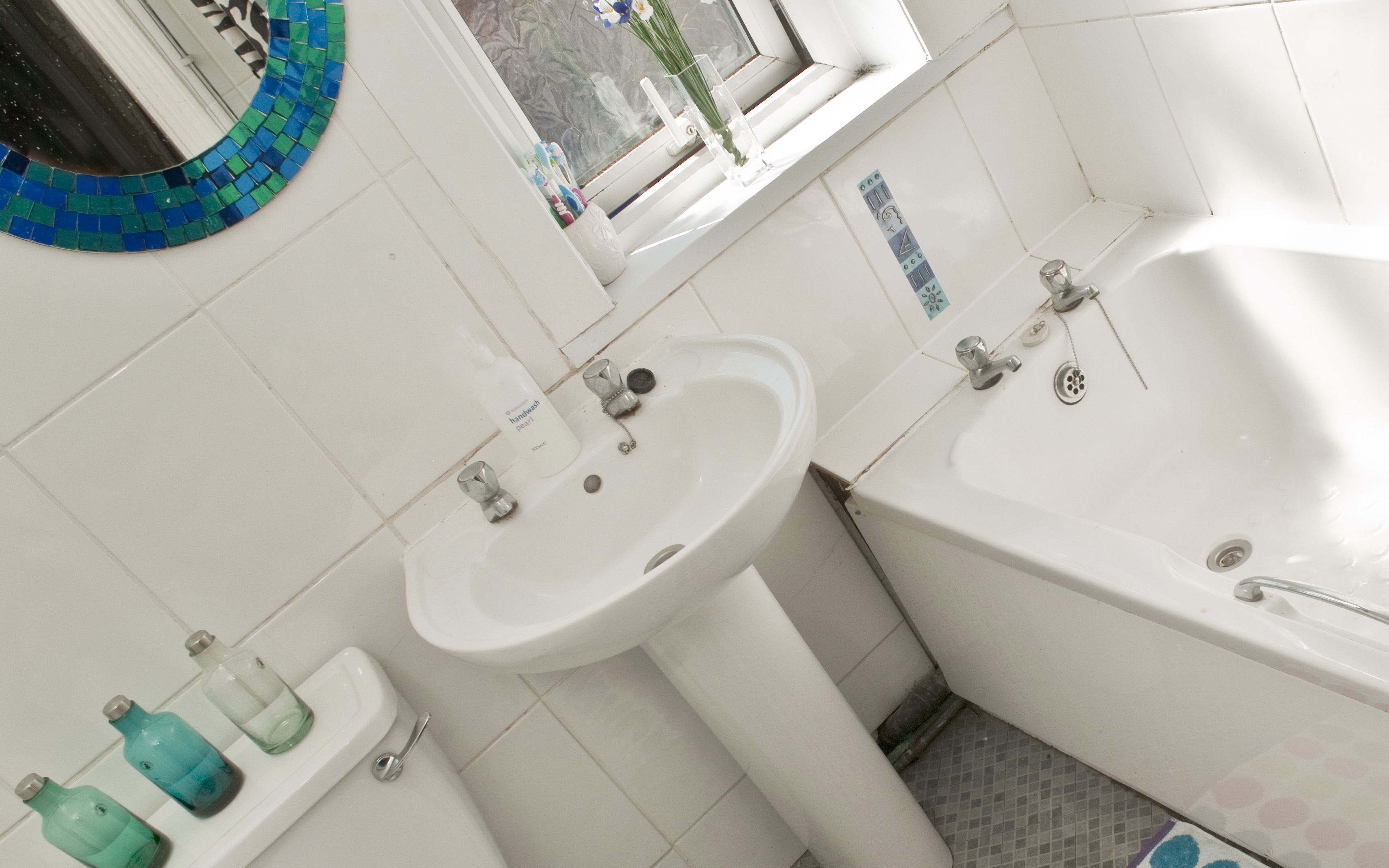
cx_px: 945
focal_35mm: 36
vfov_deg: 35.2
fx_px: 1363
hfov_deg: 52.8
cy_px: 536
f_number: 7.1
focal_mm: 20
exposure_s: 1/160
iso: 200
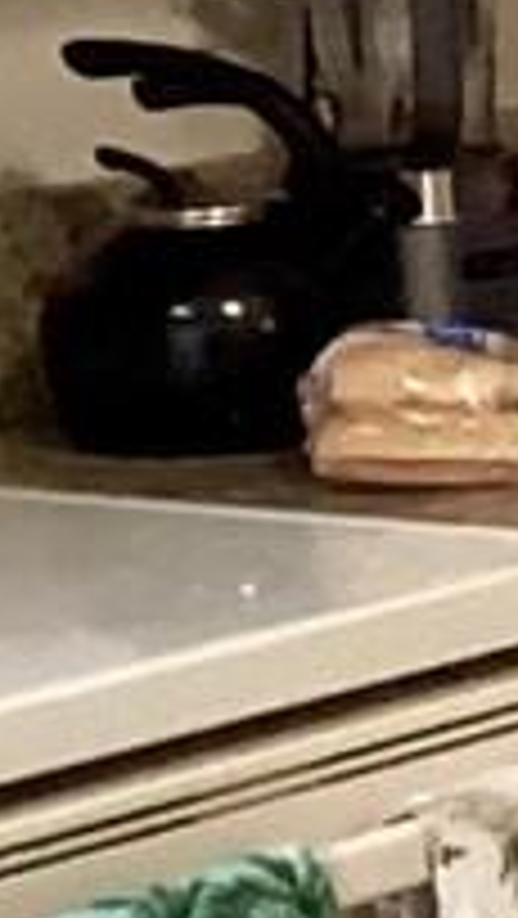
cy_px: 45
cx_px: 2185
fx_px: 6460
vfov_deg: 8.1
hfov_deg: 4.2
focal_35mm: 265
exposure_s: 1/50
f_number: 2.4
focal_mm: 3.3
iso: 200
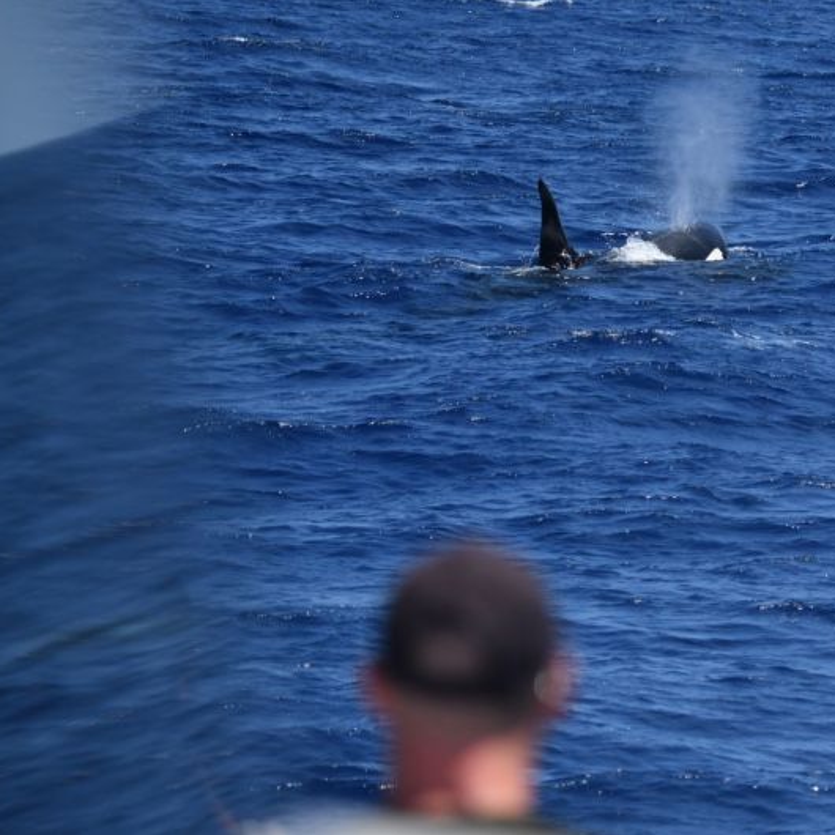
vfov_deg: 6.2
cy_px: 417
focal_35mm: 282
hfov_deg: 6.2
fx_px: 7696
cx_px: 618
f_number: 5.6
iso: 900
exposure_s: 1/8000
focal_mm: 220
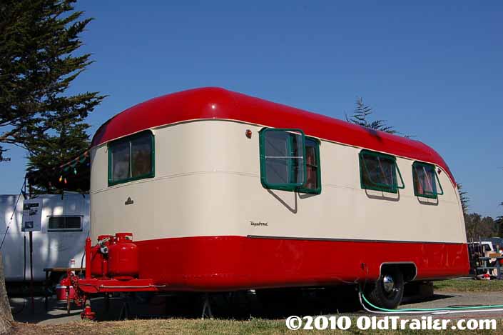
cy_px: 168
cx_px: 252
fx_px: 628
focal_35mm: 45
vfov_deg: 29.8
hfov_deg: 43.6
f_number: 11
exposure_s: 1/500
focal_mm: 30
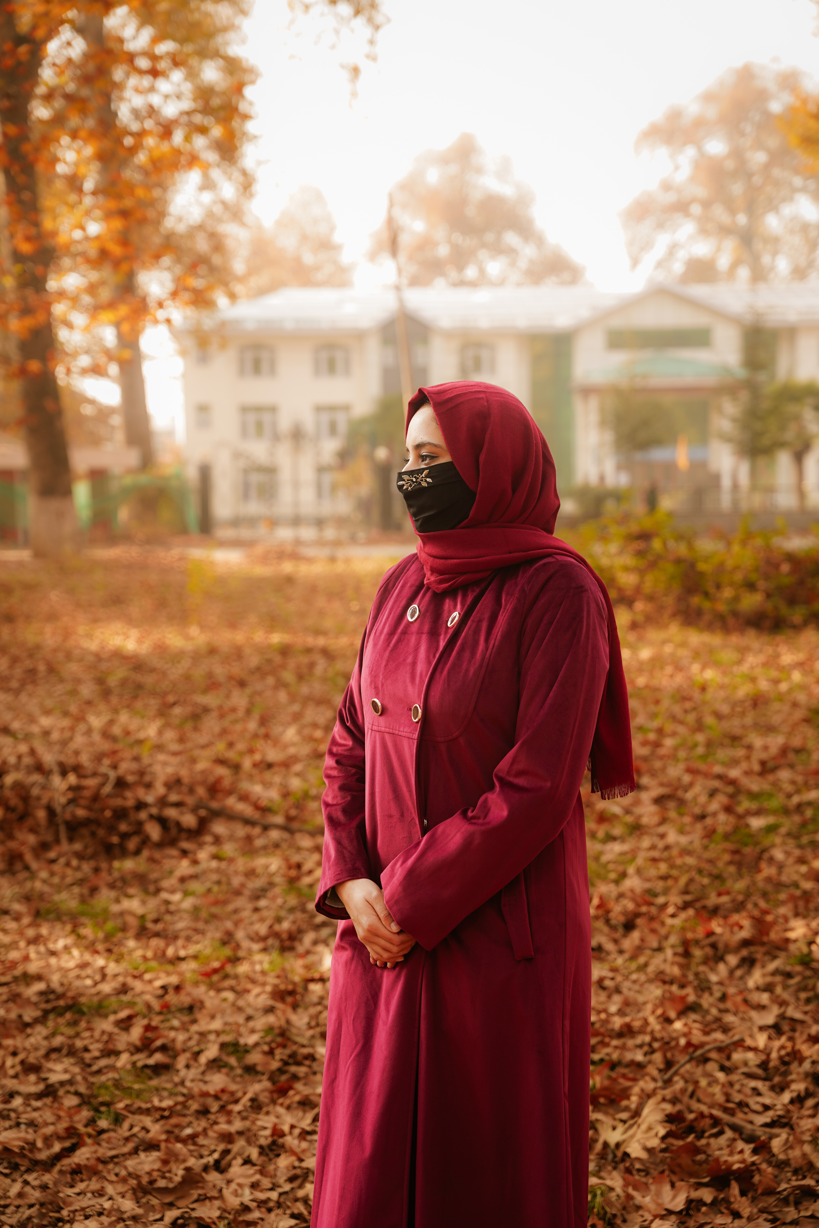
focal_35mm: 48
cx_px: 410
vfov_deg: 41.0
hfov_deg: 28.0
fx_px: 1645
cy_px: 614
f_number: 2.8
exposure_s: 1/200
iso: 100
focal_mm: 48.2
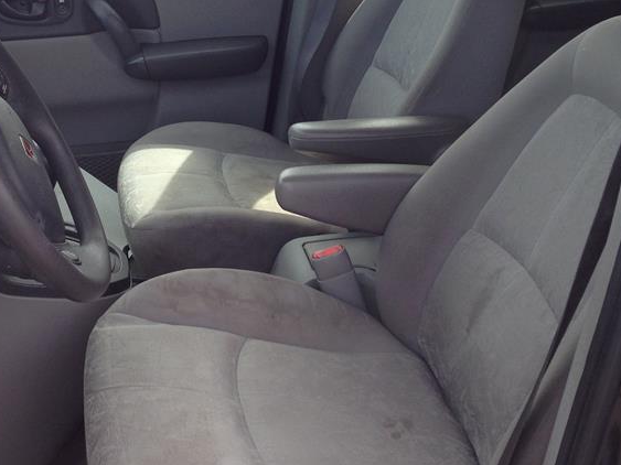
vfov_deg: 24.3
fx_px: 1076
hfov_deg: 32.0
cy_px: 158
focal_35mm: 60
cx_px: 214
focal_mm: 4.13
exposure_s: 1/232
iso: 50
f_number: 2.4
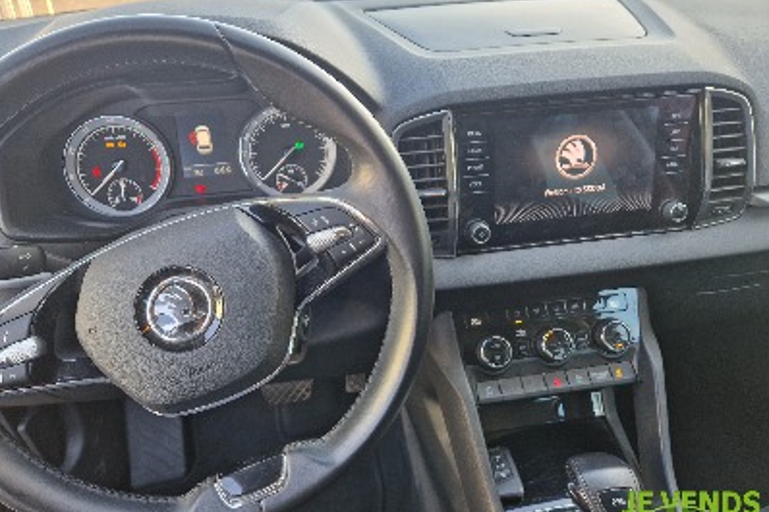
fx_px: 534
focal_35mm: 25
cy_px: 263
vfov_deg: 51.2
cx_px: 369
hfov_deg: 71.5
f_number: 1.8
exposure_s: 1/180
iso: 125
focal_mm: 5.4
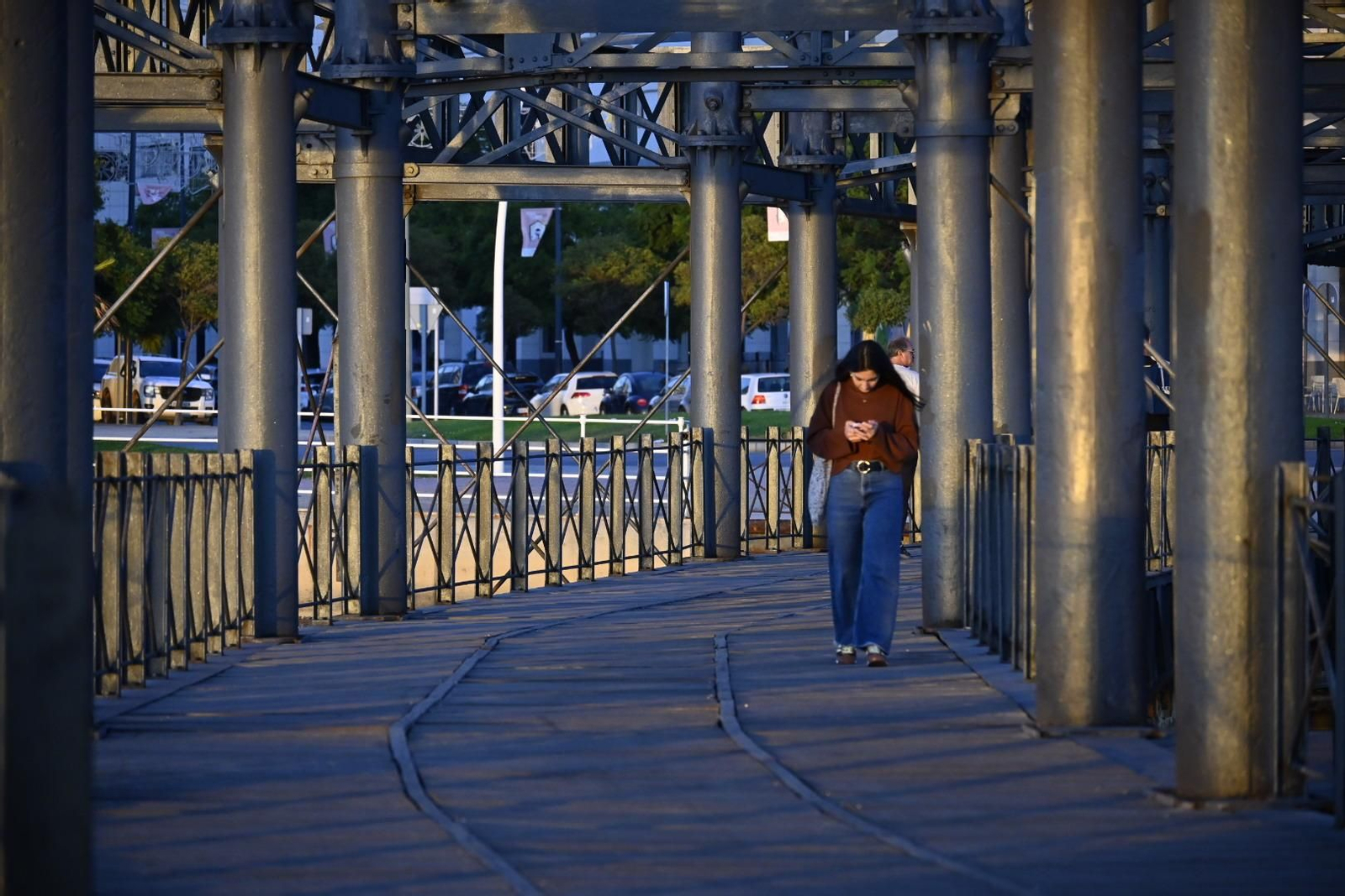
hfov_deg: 9.5
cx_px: 672
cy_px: 448
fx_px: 8126
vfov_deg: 6.3
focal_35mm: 218
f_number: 5.3
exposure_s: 1/500
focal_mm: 145
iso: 1000
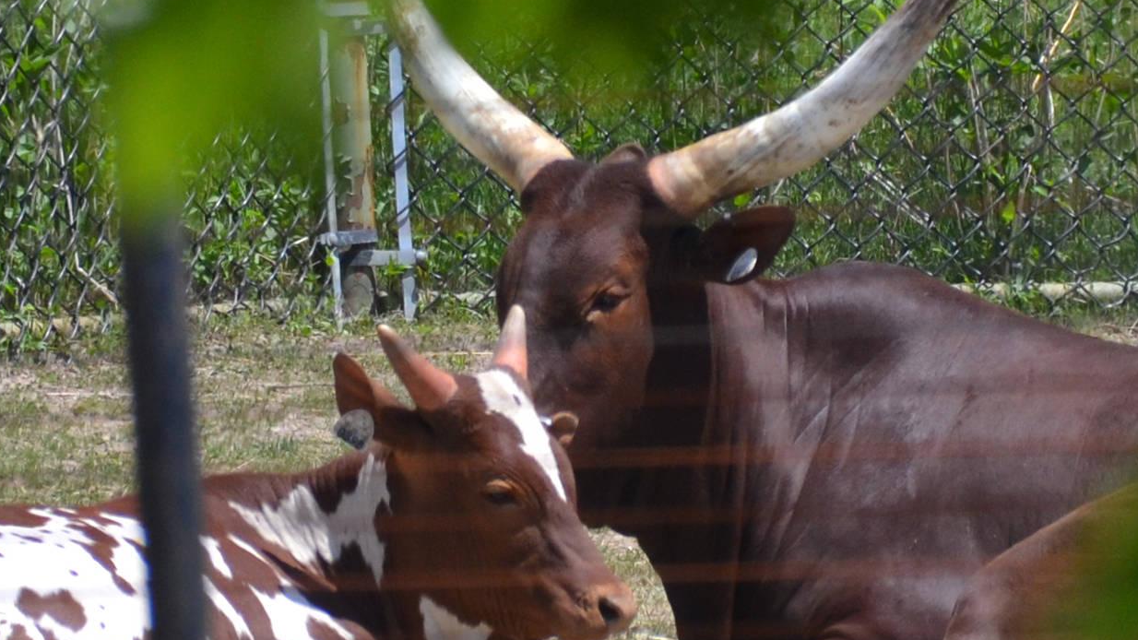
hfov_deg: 3.5
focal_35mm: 611
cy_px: 477
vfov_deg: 2.0
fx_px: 18436
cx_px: 596
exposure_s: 1/1250
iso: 400
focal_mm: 300
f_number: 5.6
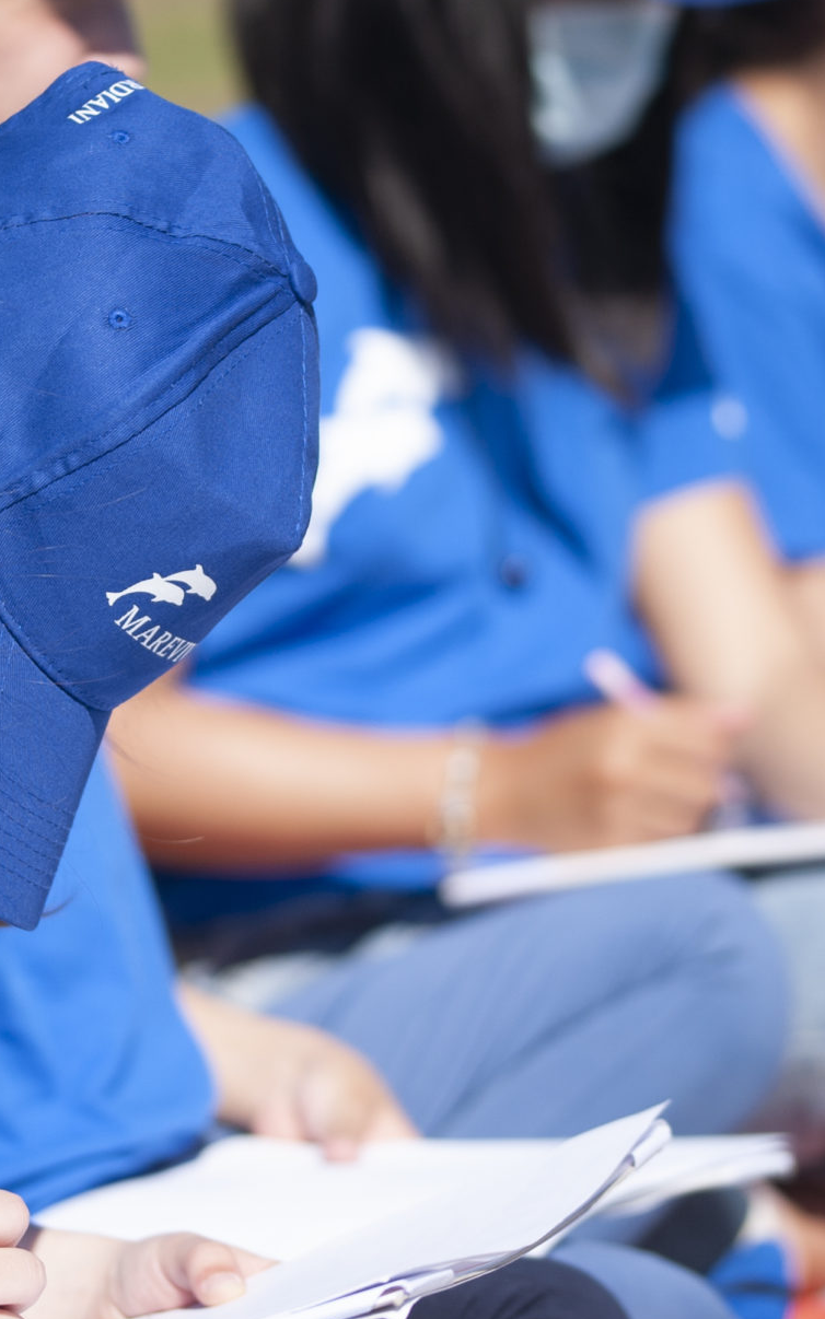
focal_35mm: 227
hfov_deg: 5.8
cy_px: 575
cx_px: 441
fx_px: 8164
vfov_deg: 9.2
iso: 200
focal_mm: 105
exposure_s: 1/4000
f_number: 3
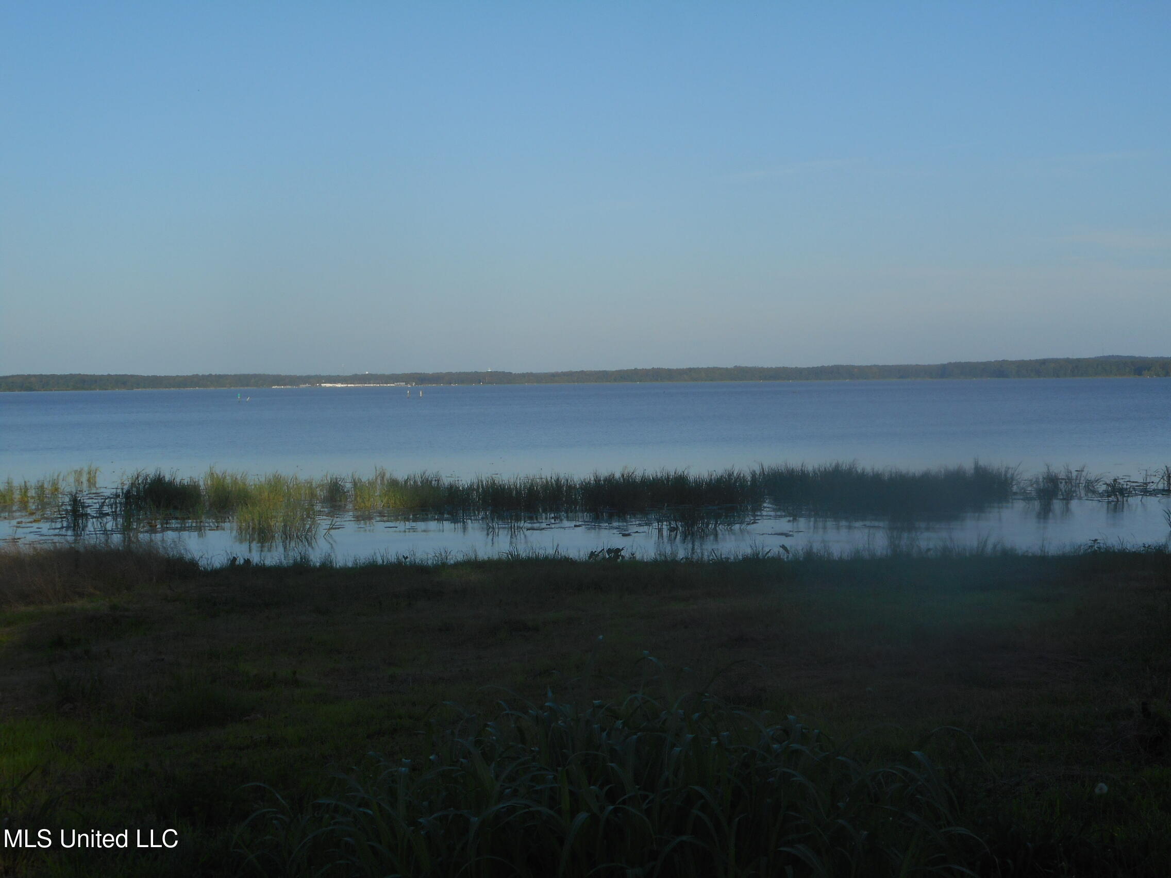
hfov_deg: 32.7
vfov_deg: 24.8
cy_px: 439
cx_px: 586
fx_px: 1996
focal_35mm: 59
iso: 80
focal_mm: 10.5
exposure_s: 1/500
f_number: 5.1
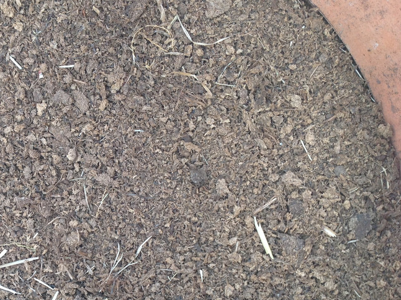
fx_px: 671
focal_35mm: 58
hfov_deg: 32.2
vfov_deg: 24.8
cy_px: 241
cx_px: 70
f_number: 2.4
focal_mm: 4.28
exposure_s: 1/143
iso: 50
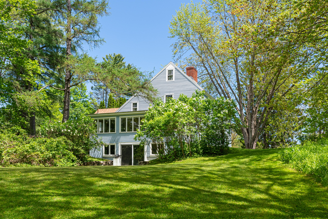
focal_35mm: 34
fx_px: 310
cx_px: 164
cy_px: 110
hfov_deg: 55.8
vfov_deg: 38.9
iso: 320
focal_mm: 34
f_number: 7.1
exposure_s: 1/500
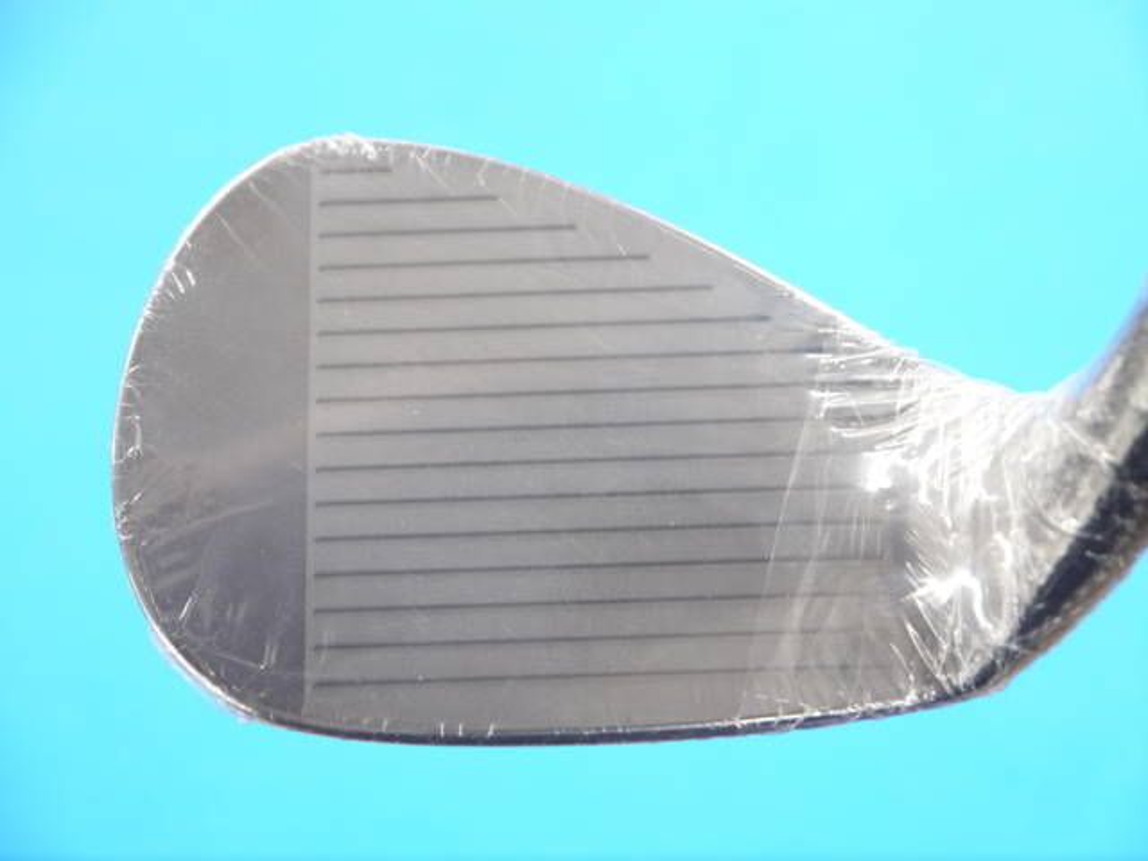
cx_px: 574
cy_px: 430
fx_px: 2786
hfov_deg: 23.3
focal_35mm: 84
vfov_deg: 17.6
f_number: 5.6
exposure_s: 1/40
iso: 800
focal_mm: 42
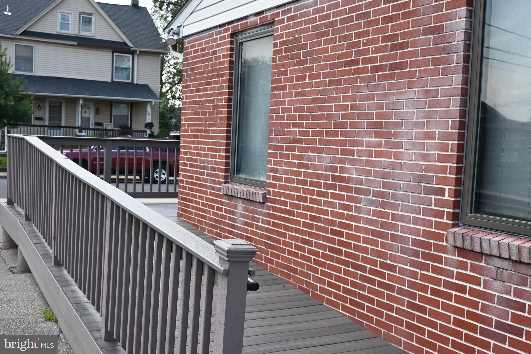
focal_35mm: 41
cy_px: 177
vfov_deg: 32.4
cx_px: 266
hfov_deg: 47.2
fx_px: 608
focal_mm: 27.5
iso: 220
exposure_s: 1/250
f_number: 4.5
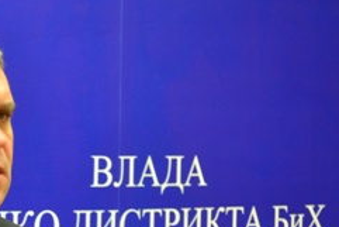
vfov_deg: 8.1
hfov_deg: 12.0
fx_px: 1573
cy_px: 300
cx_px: -63
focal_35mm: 167
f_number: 5.3
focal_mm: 42
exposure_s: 1/15
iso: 720
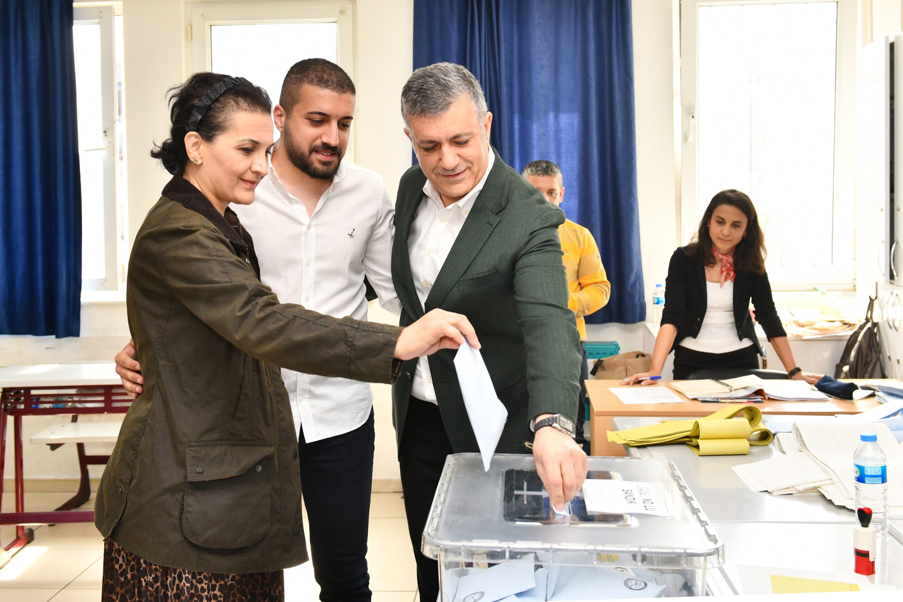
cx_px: 452
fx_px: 853
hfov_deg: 55.8
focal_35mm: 34
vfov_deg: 38.9
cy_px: 301
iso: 640
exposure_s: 1/250
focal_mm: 34
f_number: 4.5
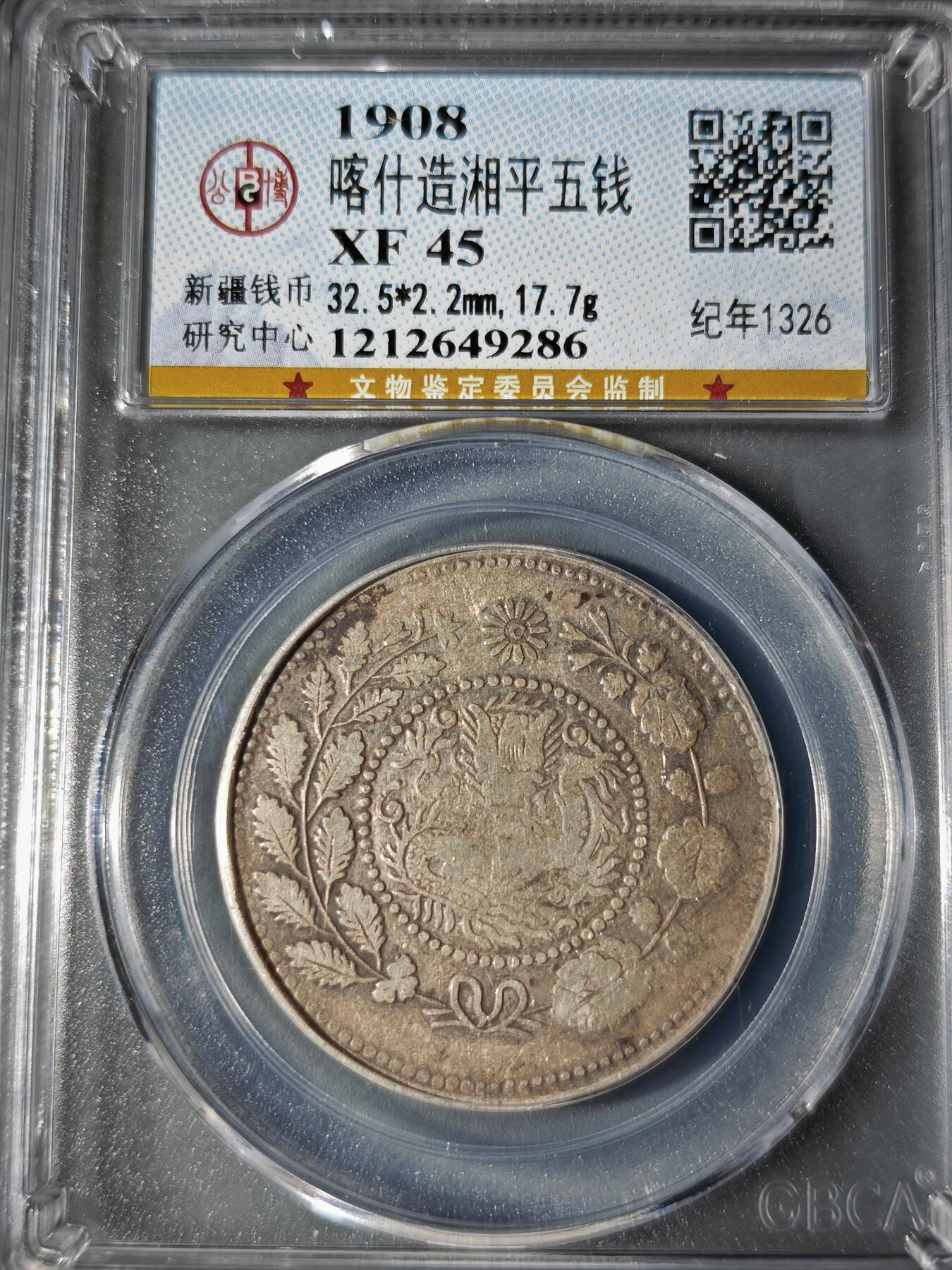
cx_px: 476
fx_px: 1723
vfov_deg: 40.4
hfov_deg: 30.9
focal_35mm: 47
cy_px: 635
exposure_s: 1/153
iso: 50
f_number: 1.63
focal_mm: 5.85
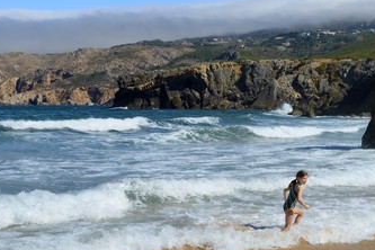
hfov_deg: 31.9
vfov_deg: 21.6
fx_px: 656
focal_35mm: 63
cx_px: 184
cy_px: 128
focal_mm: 50
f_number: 10
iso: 100
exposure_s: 1/320
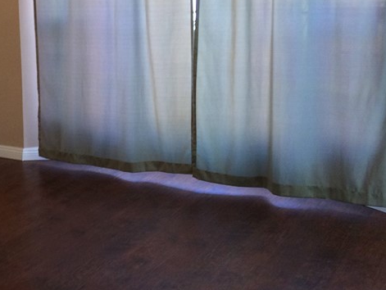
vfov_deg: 23.1
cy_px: 75
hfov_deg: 28.7
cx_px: -5
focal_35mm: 63
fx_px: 703
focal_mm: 4.15
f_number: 2.2
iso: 80
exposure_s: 1/30
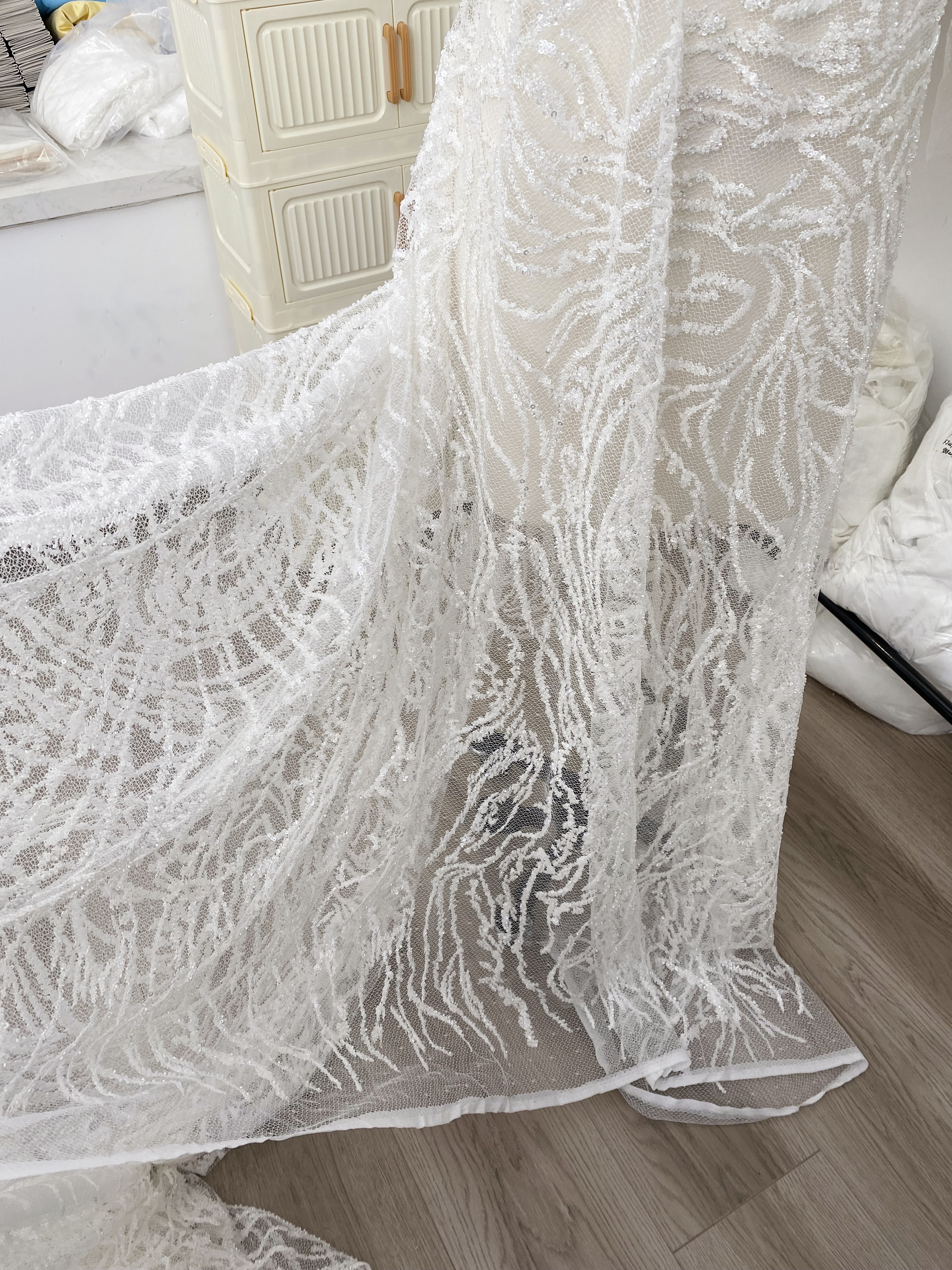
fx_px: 953
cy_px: 635
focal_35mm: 26
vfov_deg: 67.3
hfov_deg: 53.1
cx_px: 476
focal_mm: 4.25
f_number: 1.8
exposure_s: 1/100
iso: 64
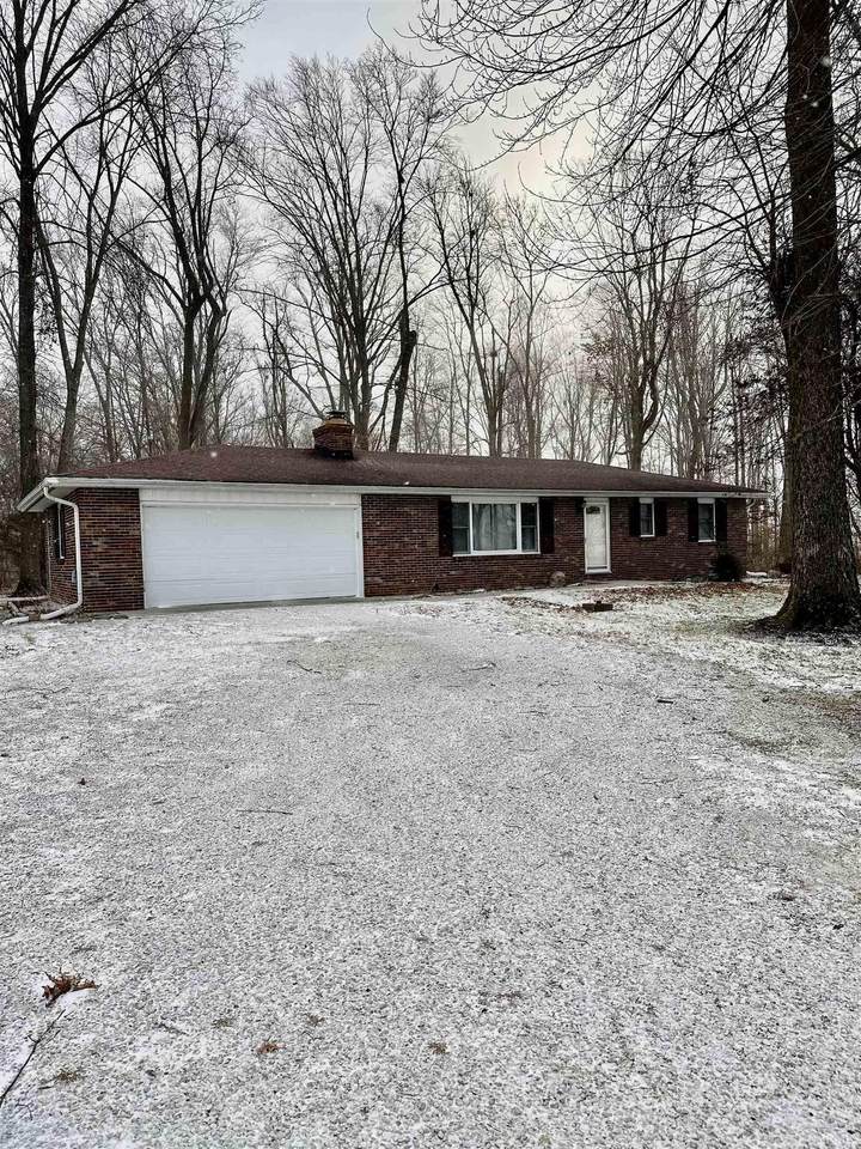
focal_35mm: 24
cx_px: 430
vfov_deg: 71.6
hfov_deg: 56.8
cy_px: 574
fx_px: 796
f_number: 1.78
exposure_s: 1/3356
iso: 80
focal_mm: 6.86
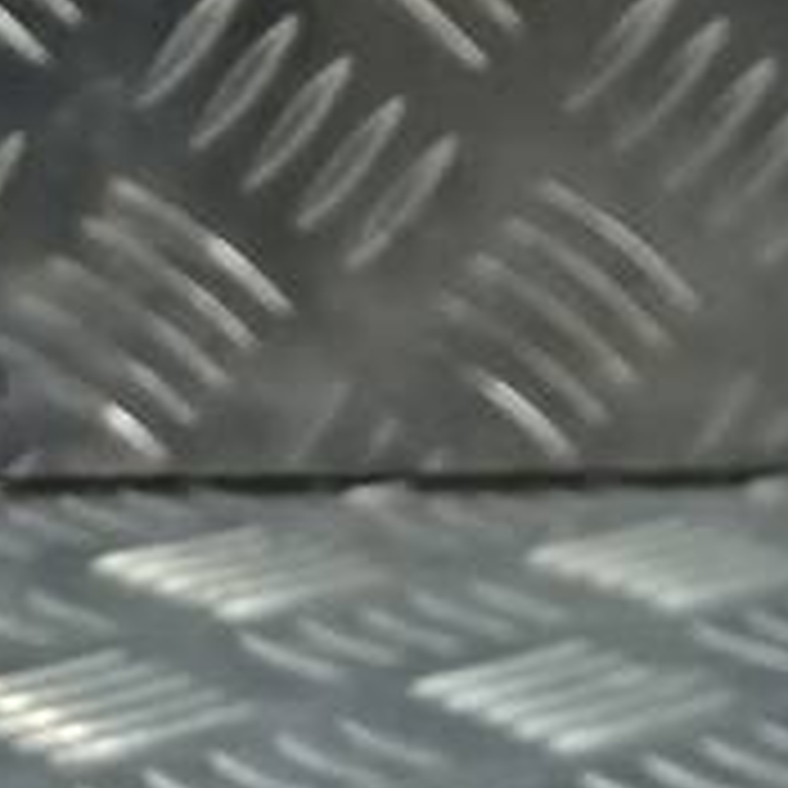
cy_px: 1391
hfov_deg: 10.5
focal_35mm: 129
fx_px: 3322
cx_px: 2206
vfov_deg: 12.4
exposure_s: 1/50
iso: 64
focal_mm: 4.6
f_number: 1.8
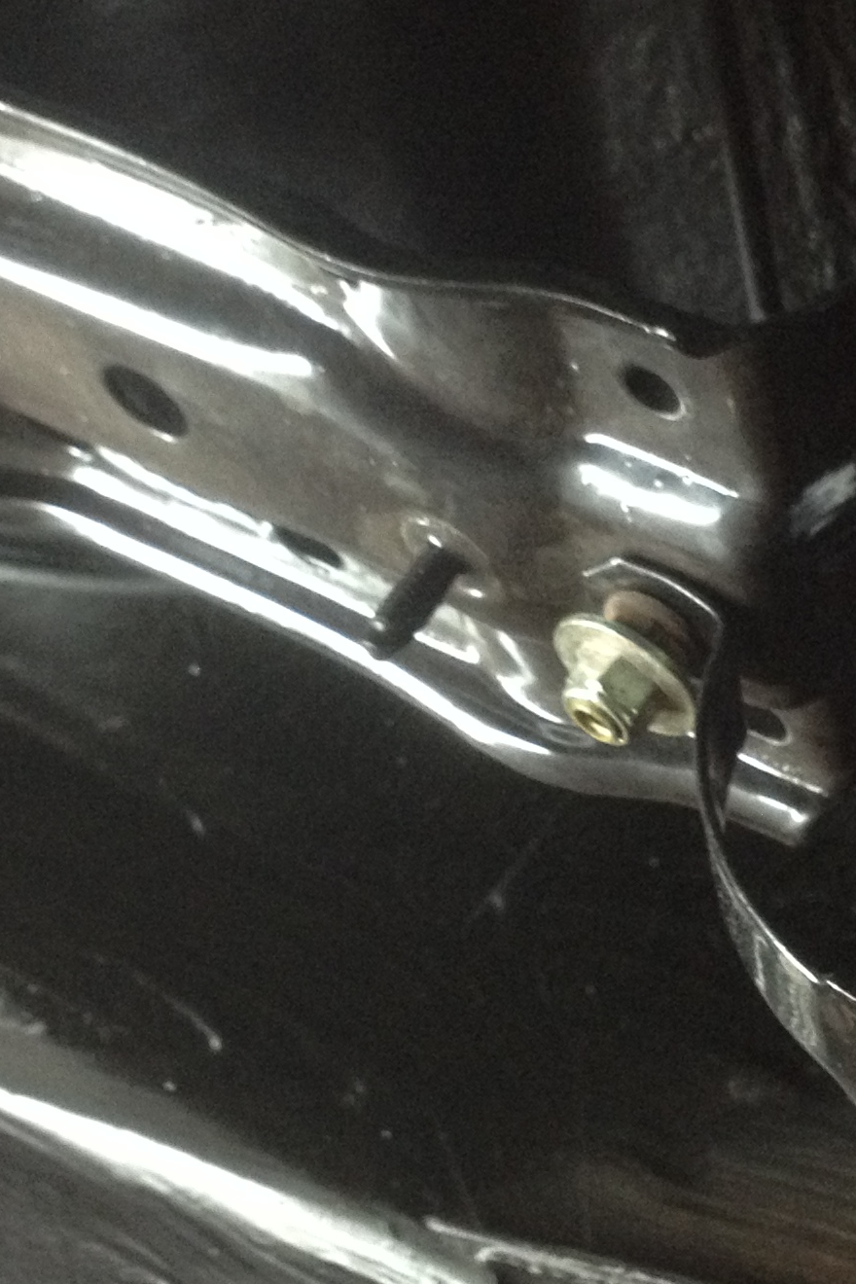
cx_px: 423
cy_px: 615
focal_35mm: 90
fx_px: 3210
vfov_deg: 22.6
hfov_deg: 15.2
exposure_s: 1/20
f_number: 2.4
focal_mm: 4.28
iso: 200
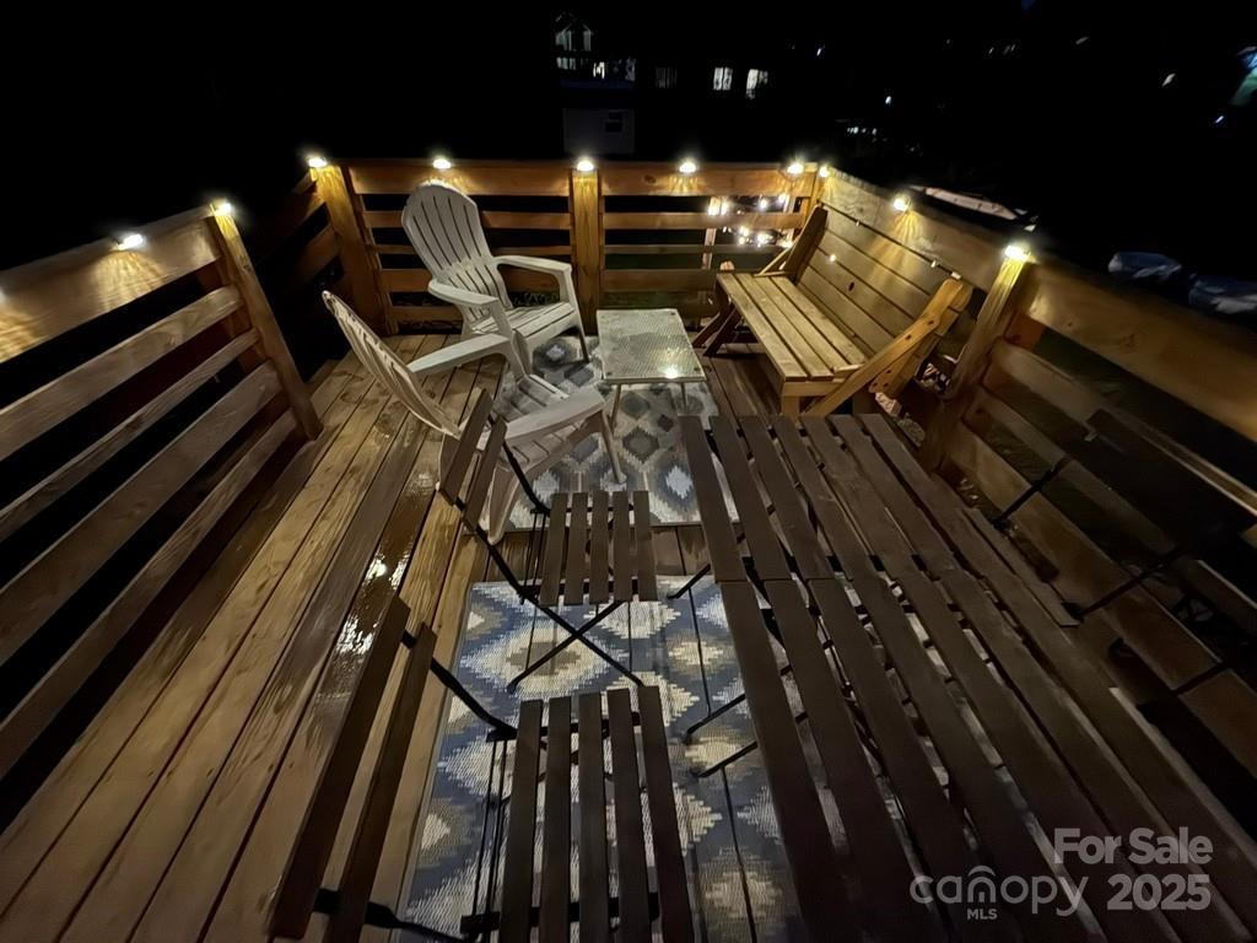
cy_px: 472
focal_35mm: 14
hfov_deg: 102.1
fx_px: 508
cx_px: 628
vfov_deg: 85.7
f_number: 2.2
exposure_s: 1/4
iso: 5000
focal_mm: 2.22
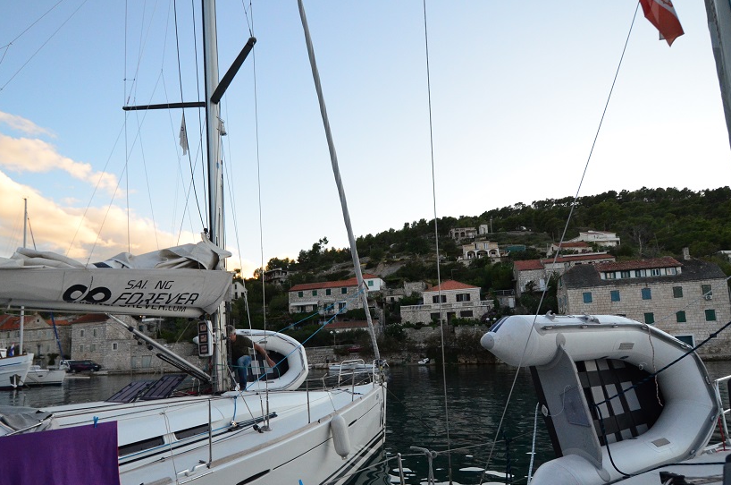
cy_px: 280
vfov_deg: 56.8
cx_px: 329
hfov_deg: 78.5
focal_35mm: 22
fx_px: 446
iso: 2000
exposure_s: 1/2000
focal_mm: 12
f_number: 4.5
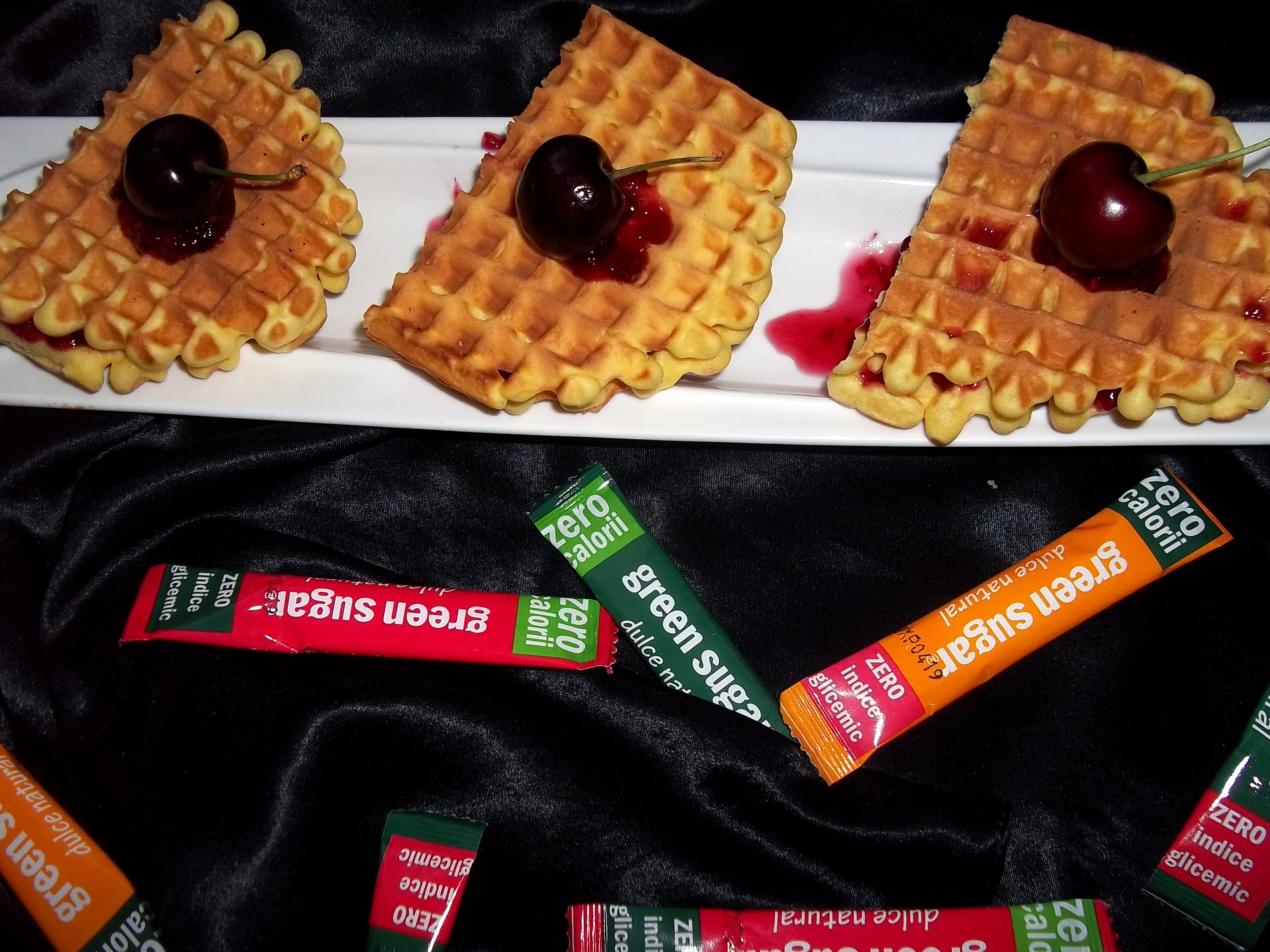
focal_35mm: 36
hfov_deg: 51.3
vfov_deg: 39.7
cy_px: 468
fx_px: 1321
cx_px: 606
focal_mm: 5.7
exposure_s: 1/60
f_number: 2.9
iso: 80
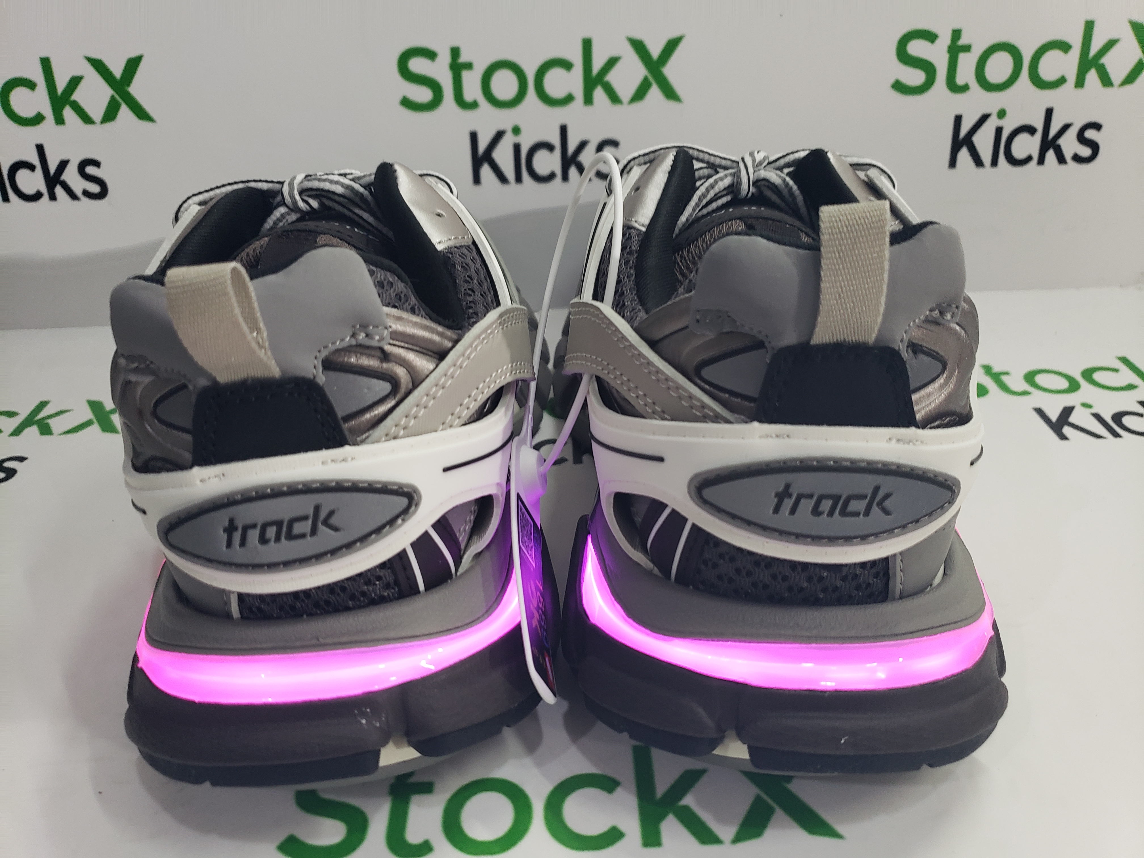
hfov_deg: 67.3
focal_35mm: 26
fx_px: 859
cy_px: 429
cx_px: 572
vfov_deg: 53.1
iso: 160
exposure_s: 1/100
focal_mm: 4.3
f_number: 1.5
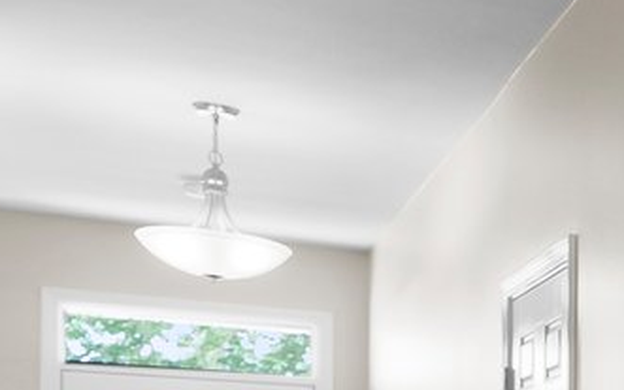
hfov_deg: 15.8
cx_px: 1418
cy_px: 534
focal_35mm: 82
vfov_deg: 15.1
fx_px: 1395
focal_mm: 13
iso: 1600
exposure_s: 1/15
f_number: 8
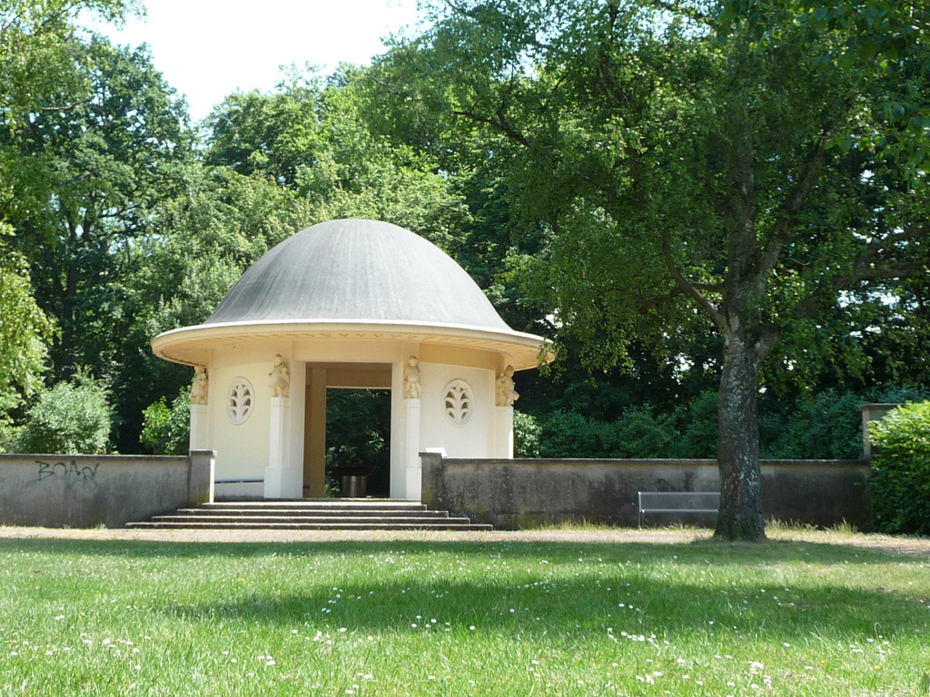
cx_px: 465
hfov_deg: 35.5
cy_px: 348
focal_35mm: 54
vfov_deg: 27.0
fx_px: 1451
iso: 100
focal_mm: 5.3
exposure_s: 1/200
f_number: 3.5
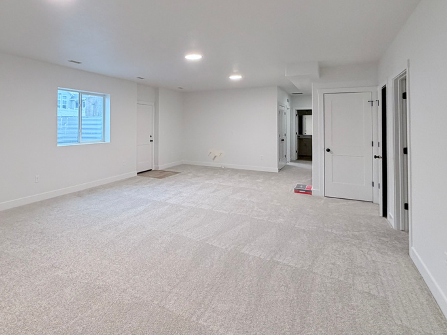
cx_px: 165
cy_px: 120
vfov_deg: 62.3
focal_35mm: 21
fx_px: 271
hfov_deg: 77.4
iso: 320
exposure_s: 1/120
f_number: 2.2
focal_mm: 2.22
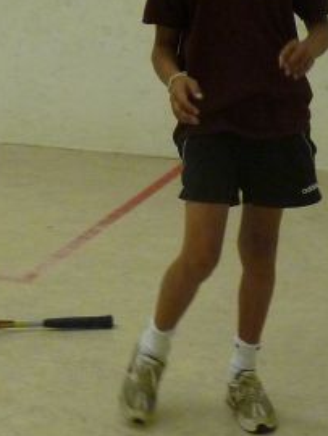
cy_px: 160
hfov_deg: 12.8
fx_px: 1463
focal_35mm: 116
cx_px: 163
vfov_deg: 16.9
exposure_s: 1/60
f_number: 3.7
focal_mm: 6
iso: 400
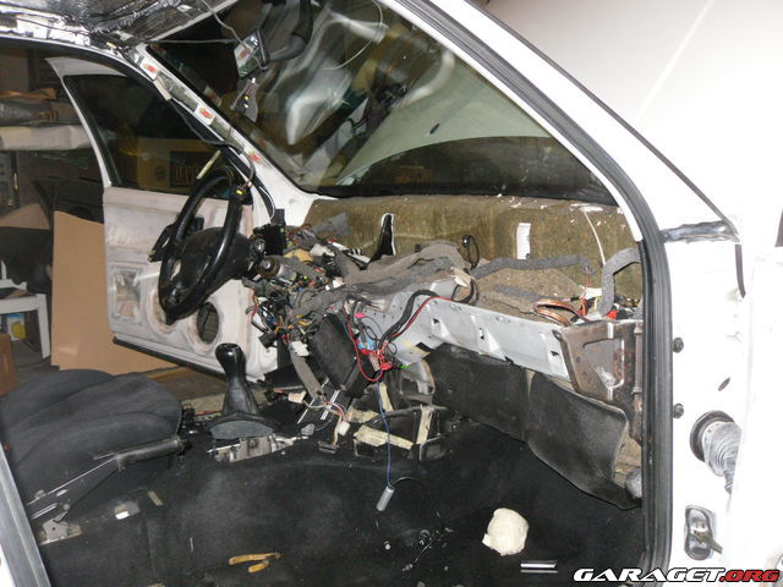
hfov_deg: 52.6
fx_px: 792
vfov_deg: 40.7
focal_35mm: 35
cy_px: 294
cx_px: 392
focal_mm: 6.3
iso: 200
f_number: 3.5
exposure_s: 1/45
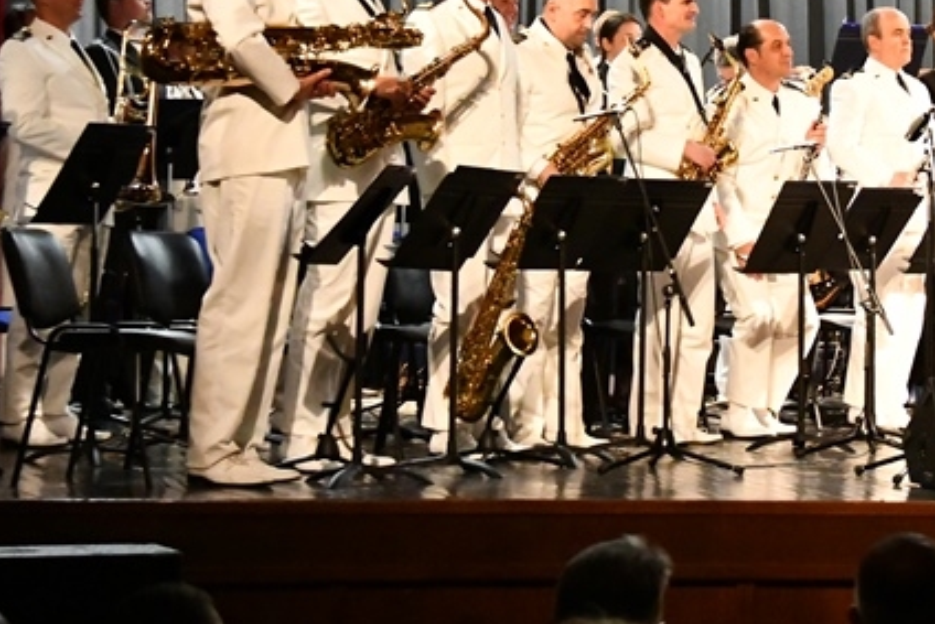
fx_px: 3637
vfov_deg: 9.8
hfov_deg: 14.6
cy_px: 191
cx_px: 754
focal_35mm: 140
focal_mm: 58
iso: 16000
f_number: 4.5
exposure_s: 1/320
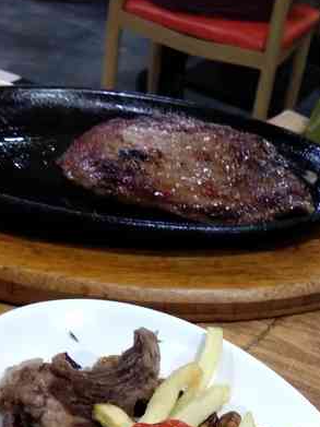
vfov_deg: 25.8
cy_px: 355
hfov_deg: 19.5
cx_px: 291
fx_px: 913
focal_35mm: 74
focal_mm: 3.69
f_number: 2.2
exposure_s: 1/33.3
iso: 500
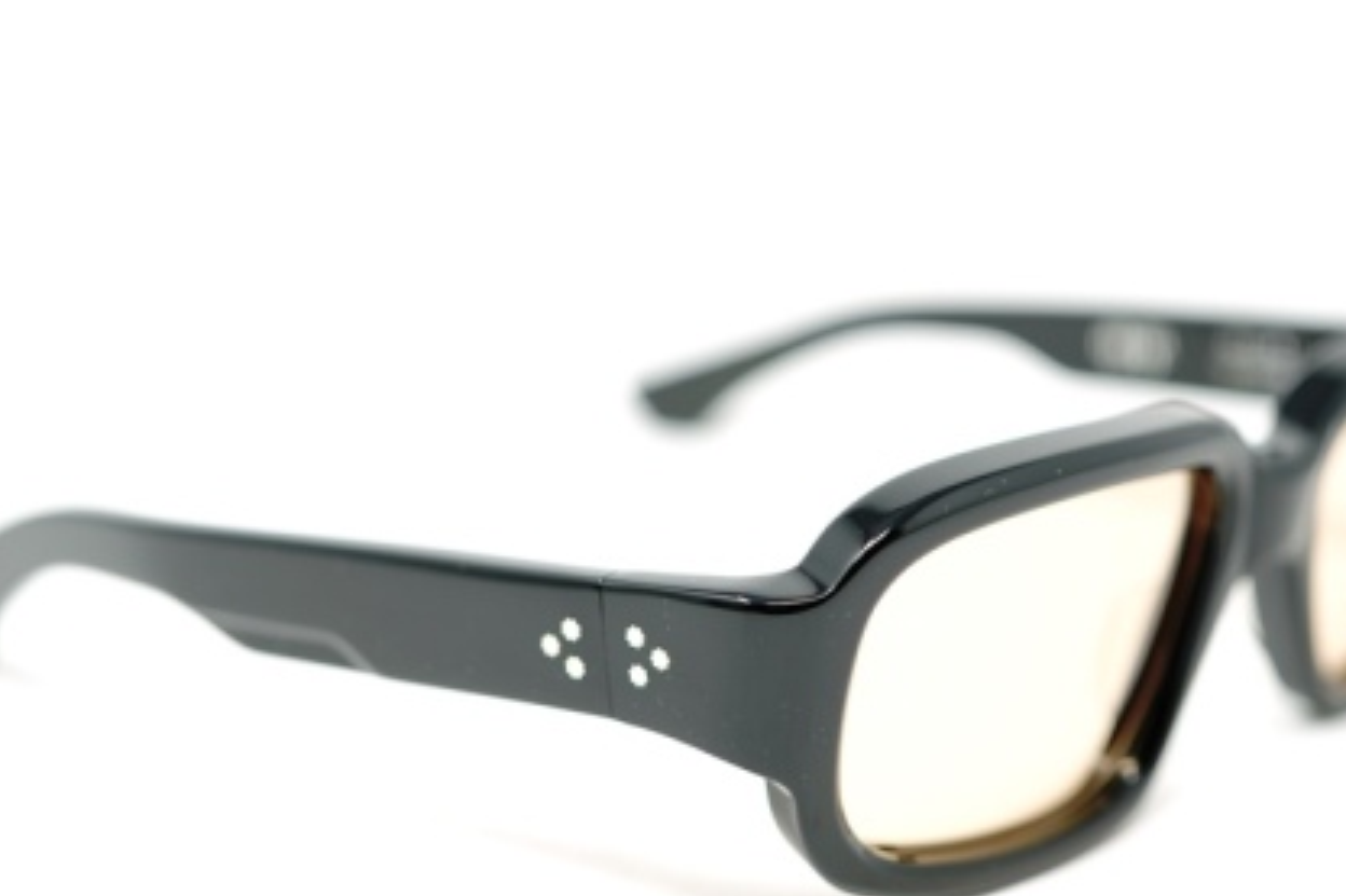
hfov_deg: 26.3
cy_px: 440
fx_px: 2878
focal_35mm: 77
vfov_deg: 17.7
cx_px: 696
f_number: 2.8
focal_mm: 50
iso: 250
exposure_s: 1/50
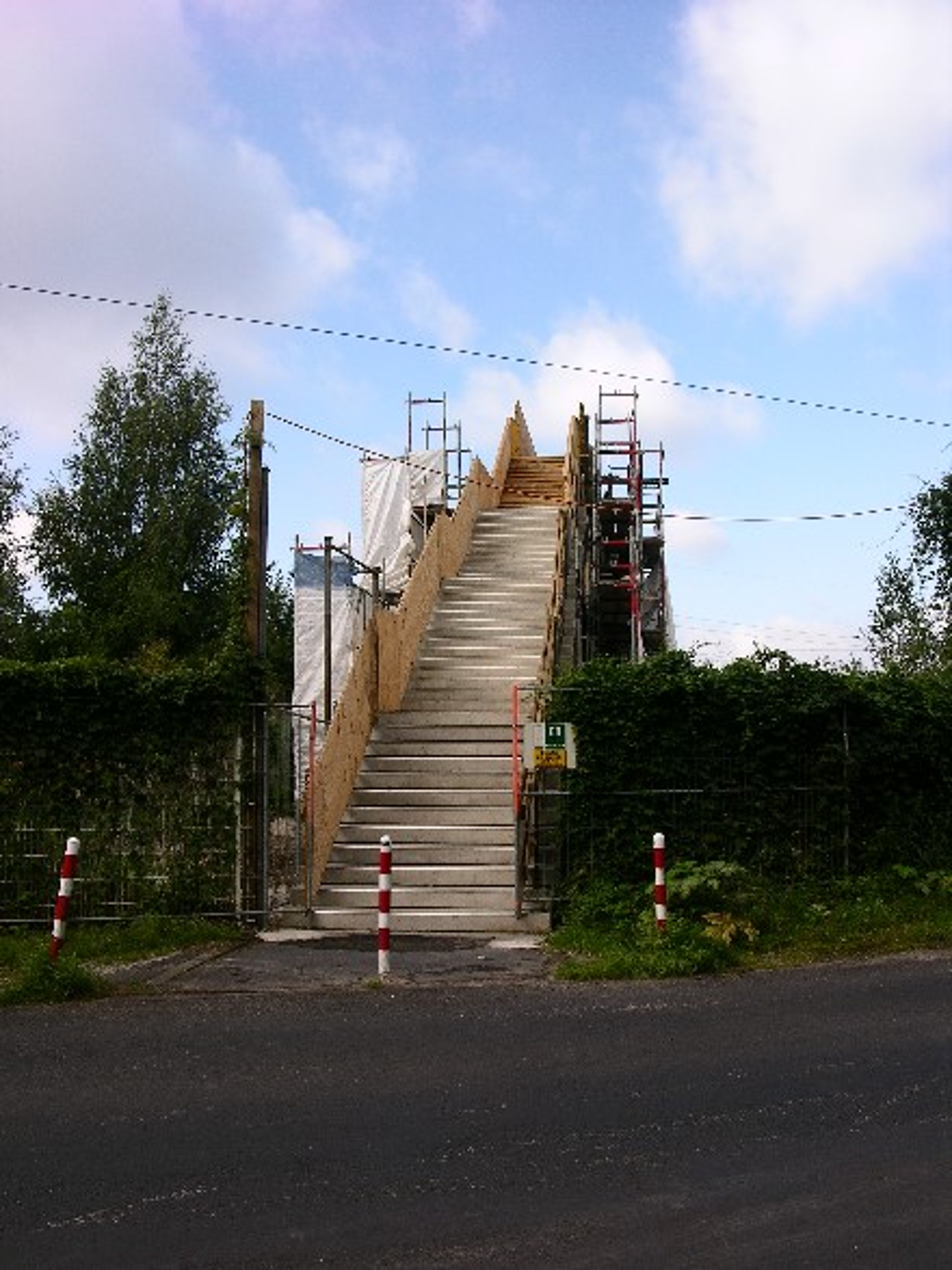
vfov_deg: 51.4
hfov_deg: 39.6
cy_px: 635
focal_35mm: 36
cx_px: 476
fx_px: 1321
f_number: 7.1
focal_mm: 9.2
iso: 50
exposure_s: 1/108
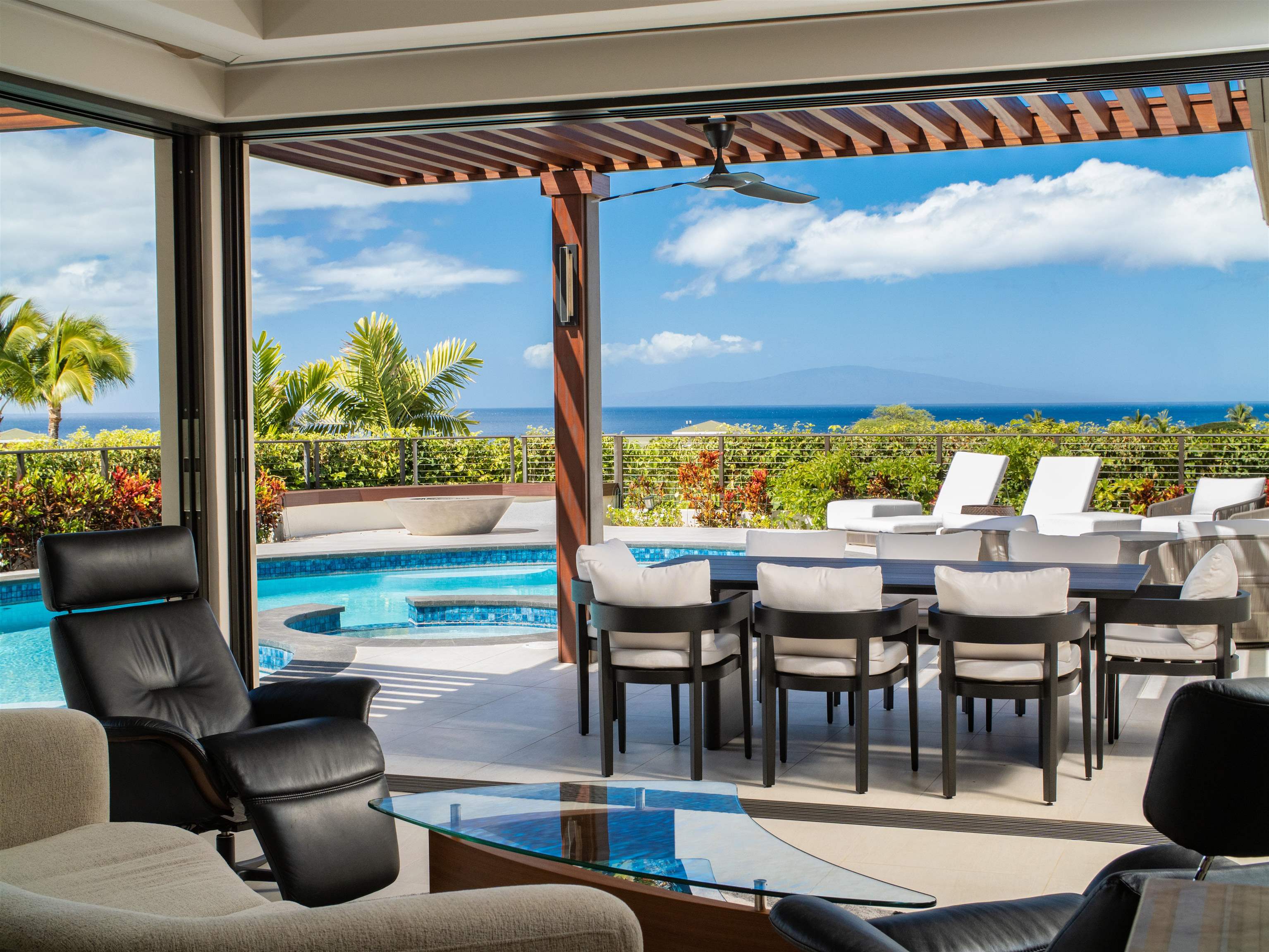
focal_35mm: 44
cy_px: 476
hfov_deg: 42.9
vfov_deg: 32.9
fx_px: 1614
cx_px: 634
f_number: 8
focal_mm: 22
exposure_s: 1/160
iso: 400
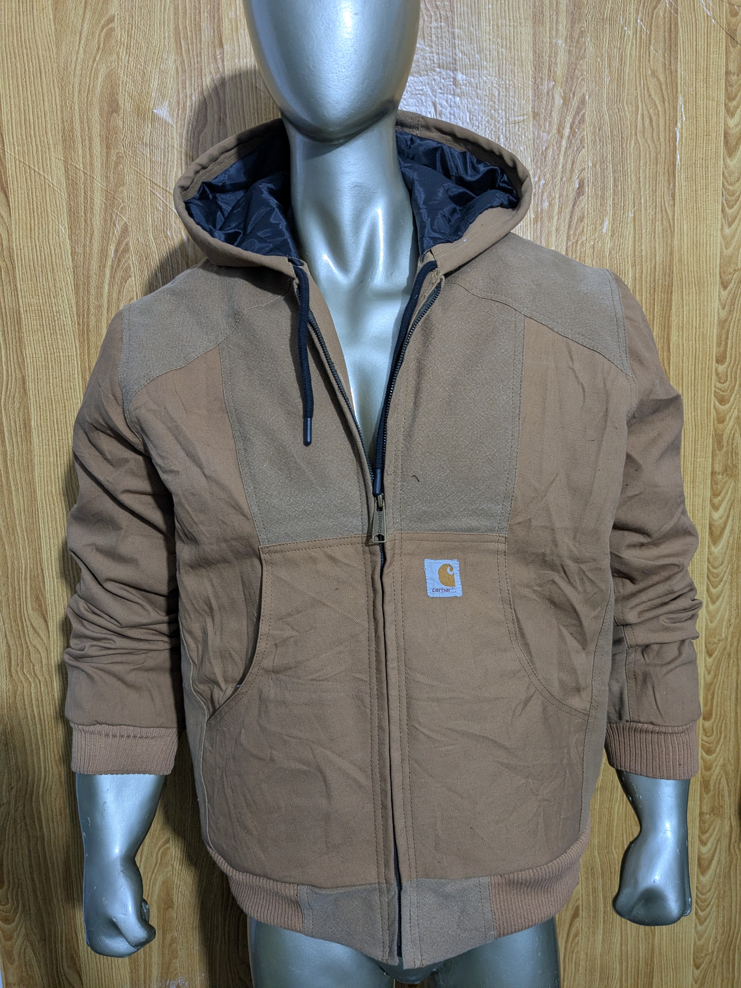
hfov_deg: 51.4
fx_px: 771
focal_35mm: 27
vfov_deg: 65.3
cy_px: 494
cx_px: 370
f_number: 1.73
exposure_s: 1/25
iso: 122
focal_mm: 4.38
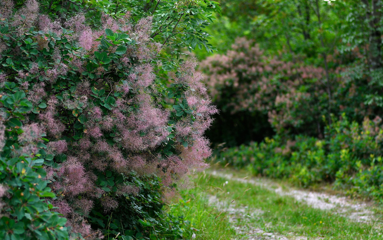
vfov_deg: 8.5
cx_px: 193
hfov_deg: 13.6
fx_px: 1608
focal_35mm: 154
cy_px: 122
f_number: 2.8
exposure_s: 1/160
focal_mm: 100
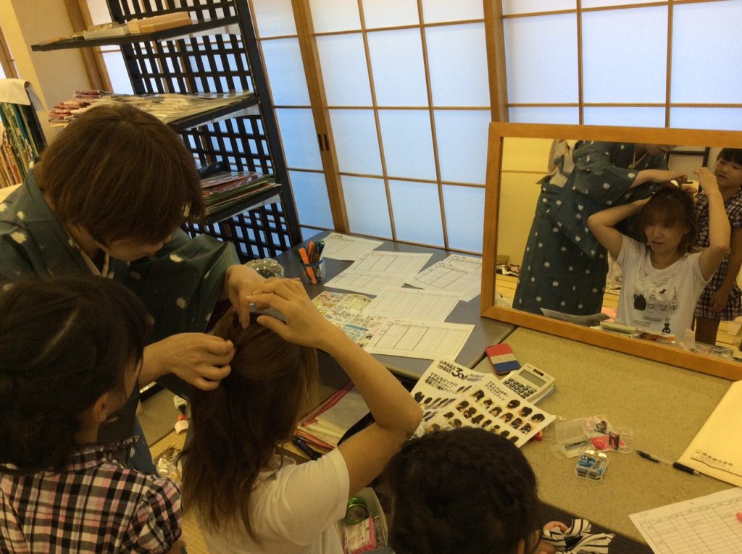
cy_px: 277
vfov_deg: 44.1
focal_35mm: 32
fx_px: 685
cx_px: 371
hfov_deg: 56.9
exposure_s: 1/120
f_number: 2.4
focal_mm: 3.3
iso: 50
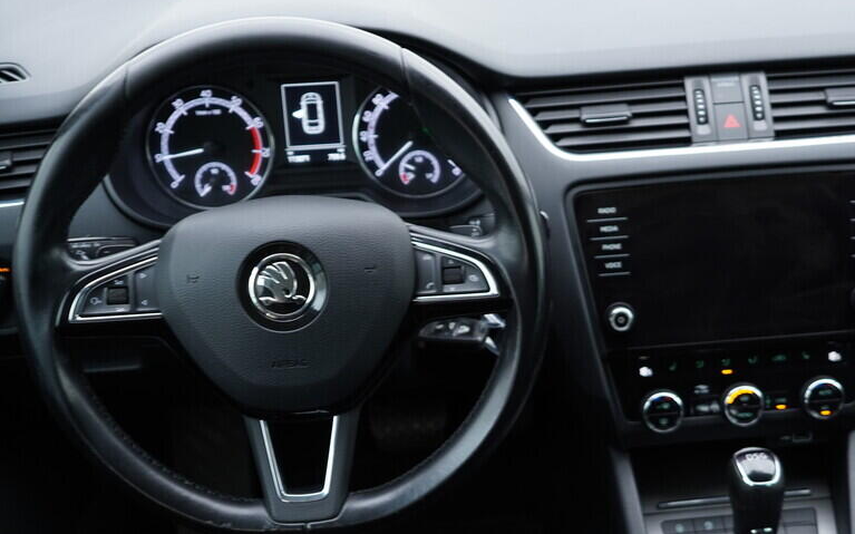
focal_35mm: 49
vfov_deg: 26.2
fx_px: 1142
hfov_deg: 40.8
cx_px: 534
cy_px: 365
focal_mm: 24
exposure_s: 1/40
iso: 250
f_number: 2.8
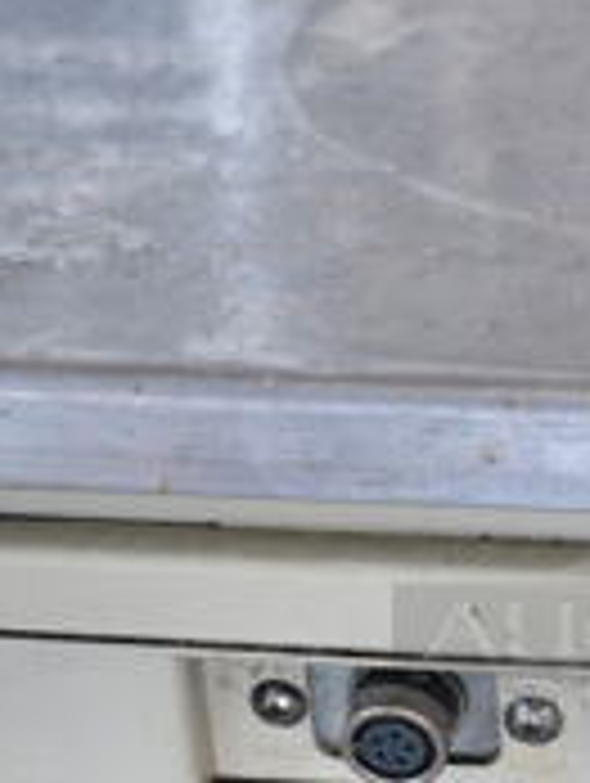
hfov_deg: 13.8
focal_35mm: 101
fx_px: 2290
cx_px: 896
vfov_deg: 19.4
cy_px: 441
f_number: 3.5
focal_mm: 20
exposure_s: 1/30
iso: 360
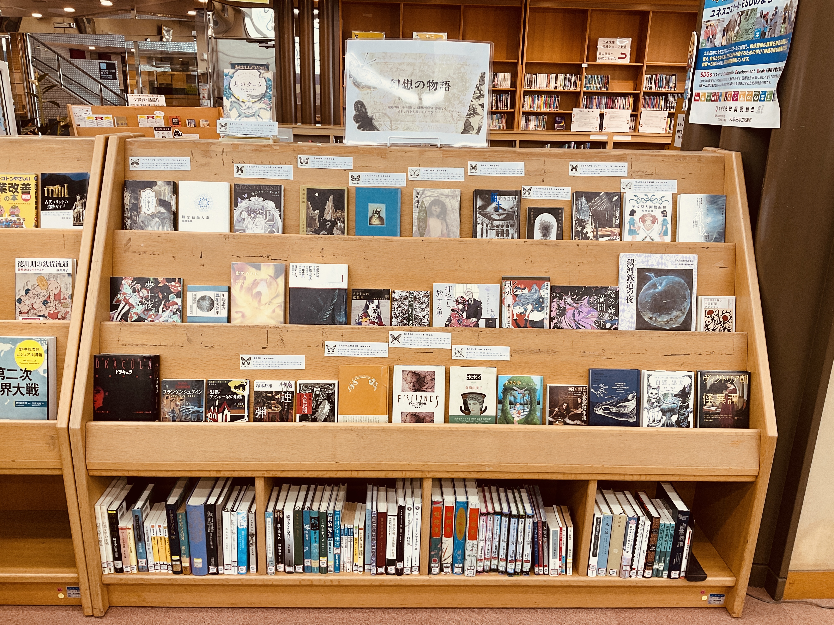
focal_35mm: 29
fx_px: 699
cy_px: 312
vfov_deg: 48.2
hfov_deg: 61.7
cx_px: 417
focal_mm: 3
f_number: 1.8
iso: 40
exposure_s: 1/50
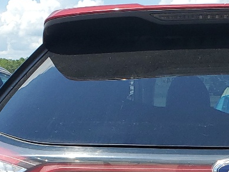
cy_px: 267
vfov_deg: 13.0
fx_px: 708
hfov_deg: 17.7
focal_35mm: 107
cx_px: 254
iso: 50
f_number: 1.5
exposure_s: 1/1111
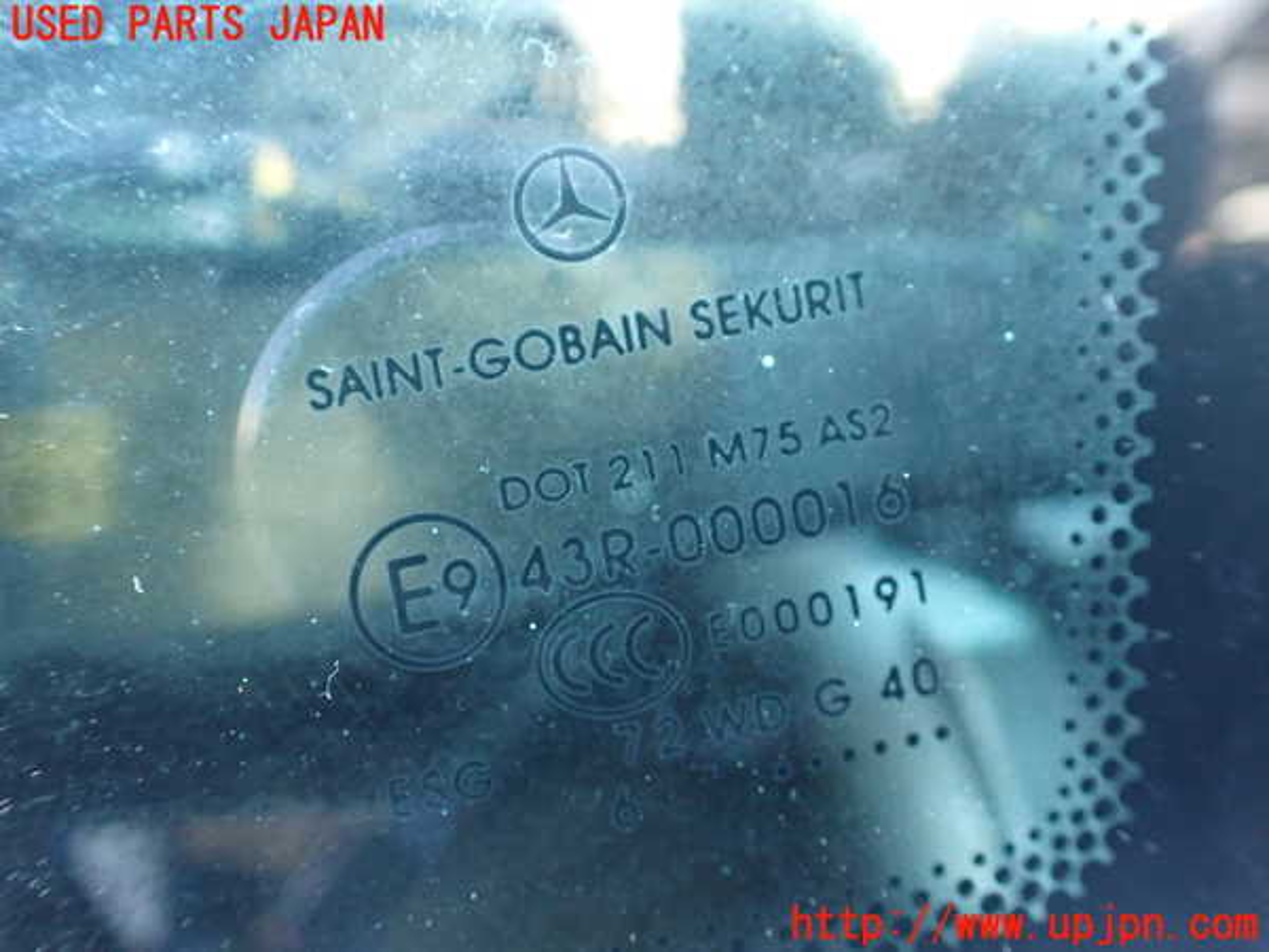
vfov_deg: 46.8
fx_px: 1100
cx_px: 634
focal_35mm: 30
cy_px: 476
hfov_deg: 60.0
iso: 800
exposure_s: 1/60
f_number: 2.3
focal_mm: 5.4
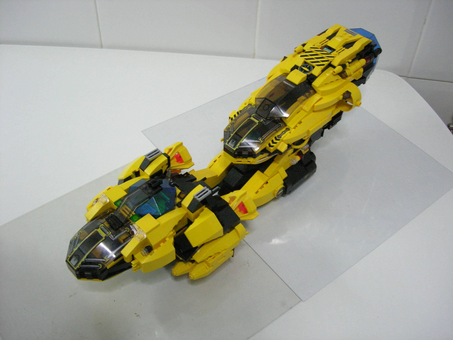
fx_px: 497
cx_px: 226
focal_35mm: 38
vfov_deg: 37.7
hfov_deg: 49.0
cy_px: 170
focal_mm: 7.8
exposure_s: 1/49
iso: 400
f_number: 2.8
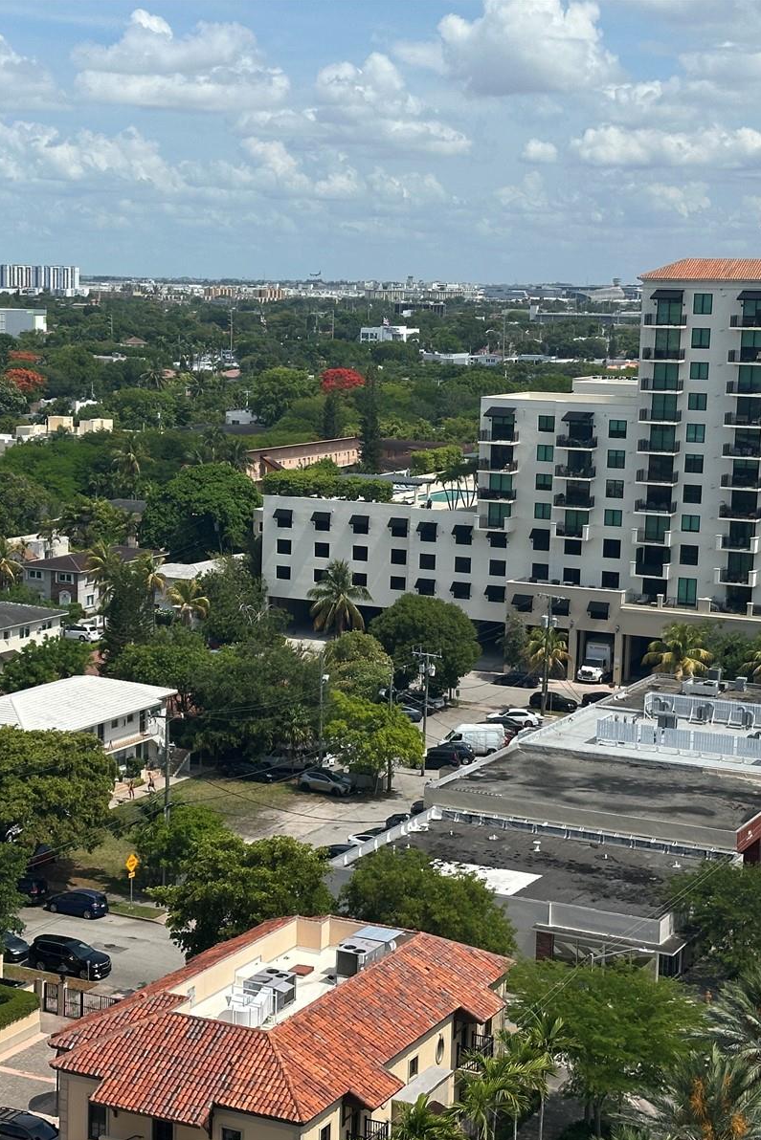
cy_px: 572
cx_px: 257
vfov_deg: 30.1
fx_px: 2124
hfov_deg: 20.3
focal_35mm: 67
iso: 64
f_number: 1.78
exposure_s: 1/5000
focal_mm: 6.86
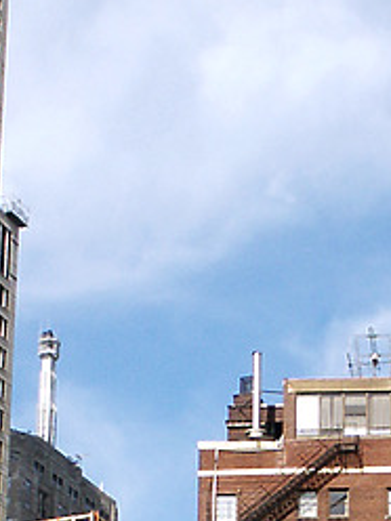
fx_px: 1913
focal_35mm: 127
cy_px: 475
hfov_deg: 11.7
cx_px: 262
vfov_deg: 15.3
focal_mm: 7.18
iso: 64
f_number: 6.7
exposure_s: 1/250
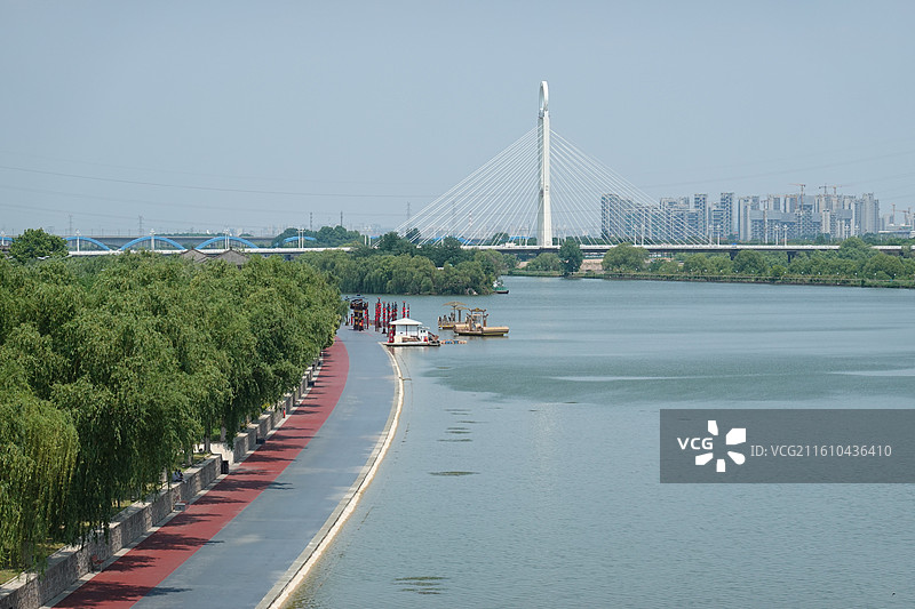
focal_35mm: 129
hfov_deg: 15.9
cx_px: 458
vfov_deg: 10.6
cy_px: 304
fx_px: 3278
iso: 125
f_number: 5.6
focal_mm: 46.97
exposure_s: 1/800
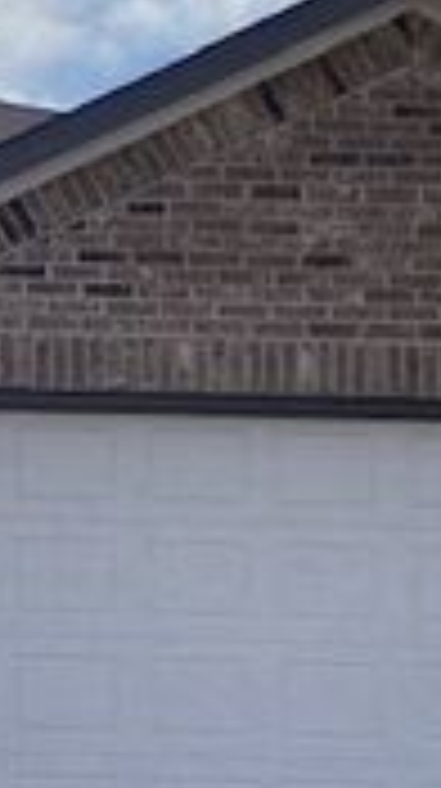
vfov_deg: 26.2
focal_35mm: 81
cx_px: -342
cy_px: 480
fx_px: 1690
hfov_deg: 13.4
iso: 32
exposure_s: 1/6061
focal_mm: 4.25
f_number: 1.8
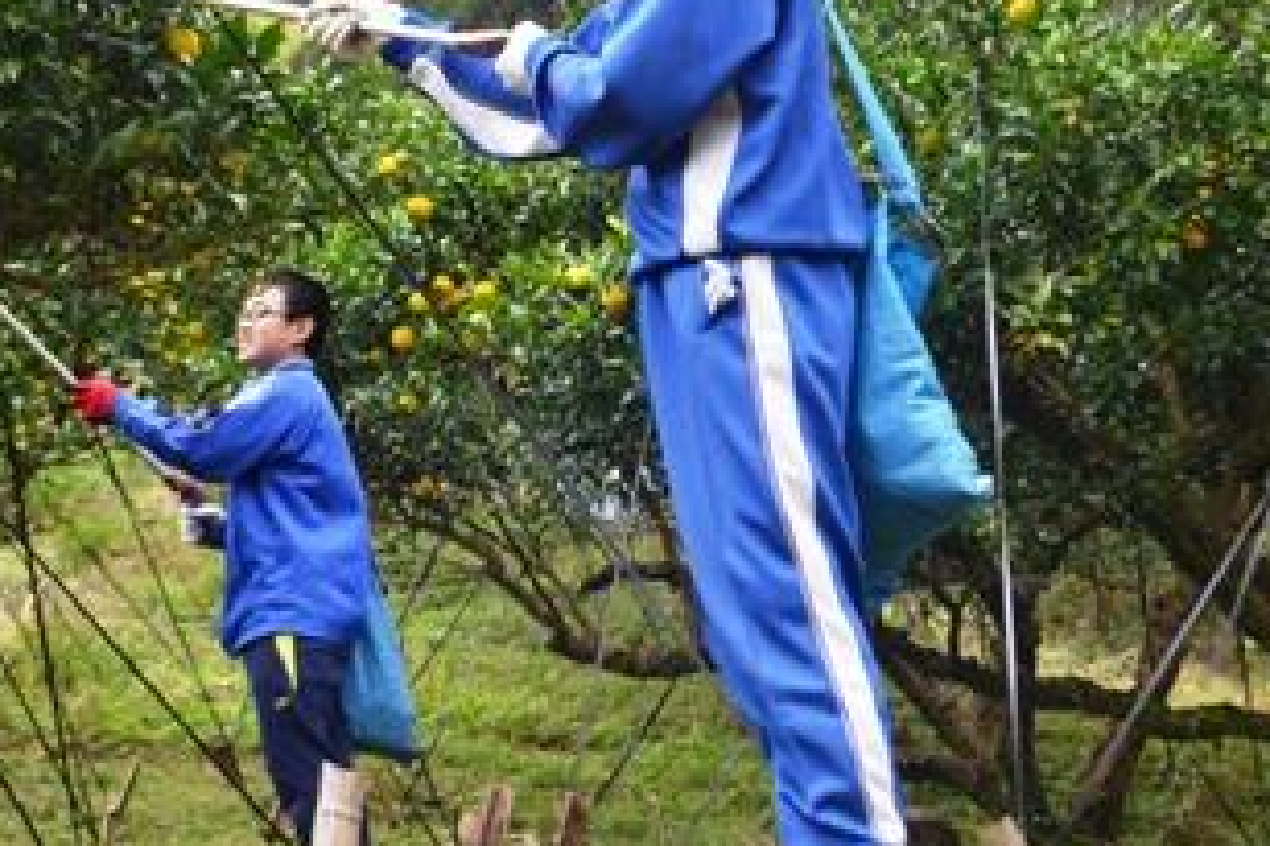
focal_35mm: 83
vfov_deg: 16.4
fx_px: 2926
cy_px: 287
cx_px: 511
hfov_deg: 24.4
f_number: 5.3
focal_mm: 38
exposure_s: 1/125
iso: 400
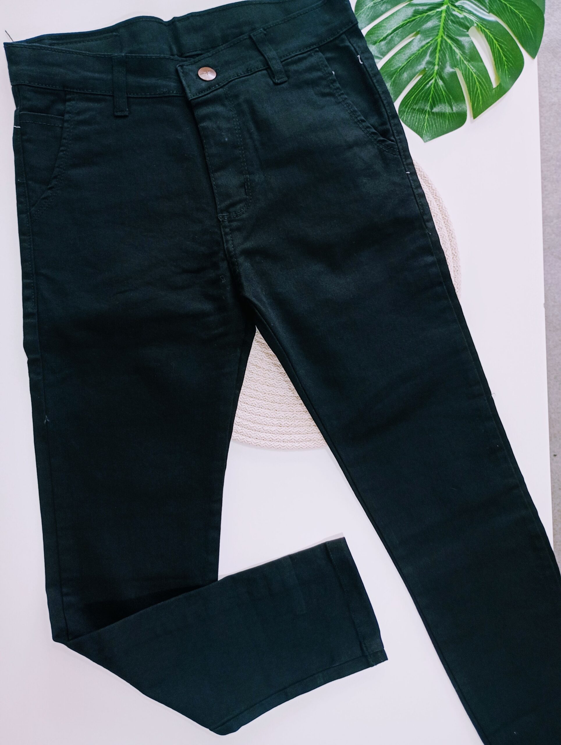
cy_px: 372
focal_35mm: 28
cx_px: 280
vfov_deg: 63.4
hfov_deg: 49.9
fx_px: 603
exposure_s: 1/33.3
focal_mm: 4.27
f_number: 1.8
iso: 565
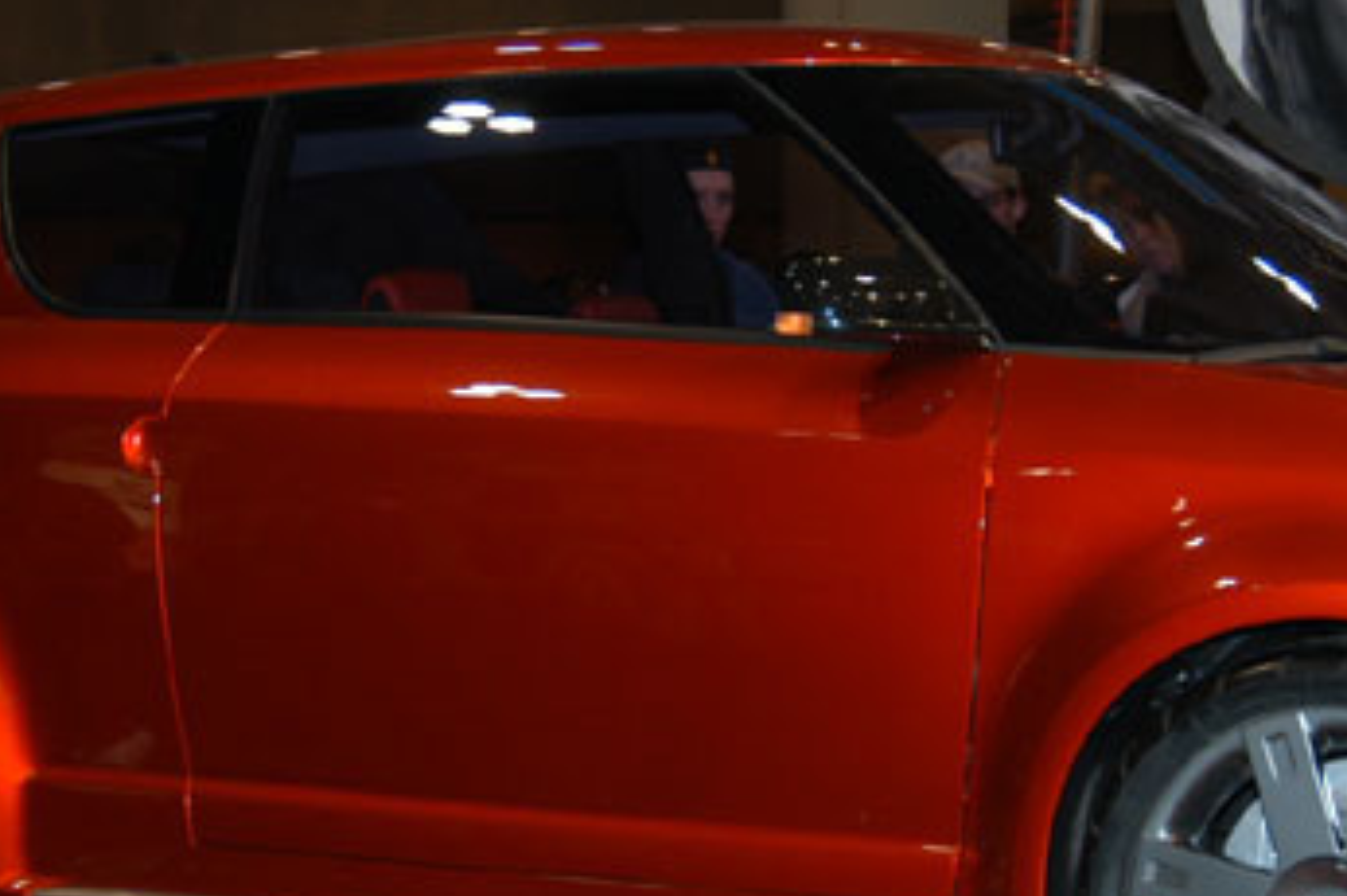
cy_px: 487
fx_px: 3289
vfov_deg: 15.5
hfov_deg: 23.1
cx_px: 839
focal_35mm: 88
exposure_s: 1/60
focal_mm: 30
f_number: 5
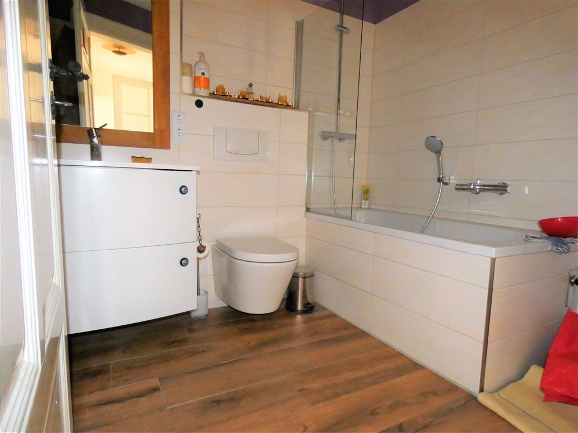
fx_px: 334
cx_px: 289
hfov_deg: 81.7
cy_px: 216
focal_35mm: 20
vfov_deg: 66.0
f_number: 2.8
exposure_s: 1/60
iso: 800
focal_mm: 3.6
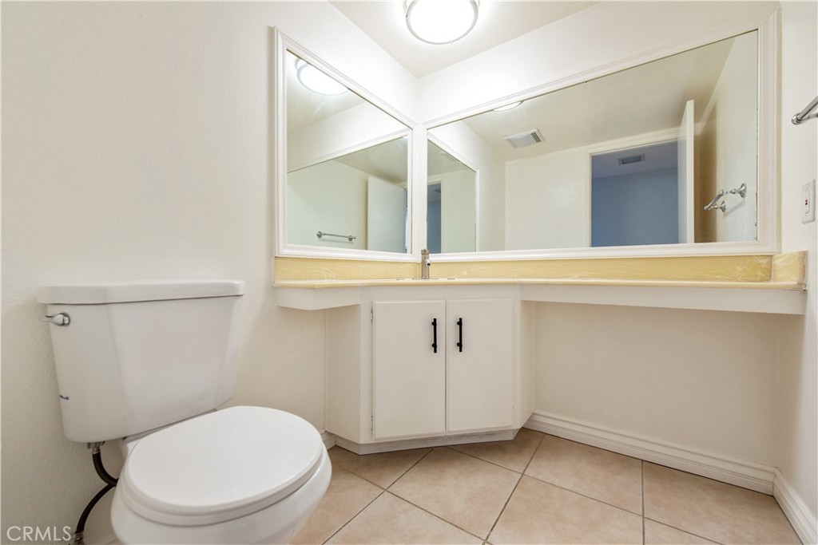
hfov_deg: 104.2
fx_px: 318
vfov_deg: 81.2
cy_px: 272
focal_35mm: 14
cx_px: 409
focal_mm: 14
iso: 400
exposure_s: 1/100
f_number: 5
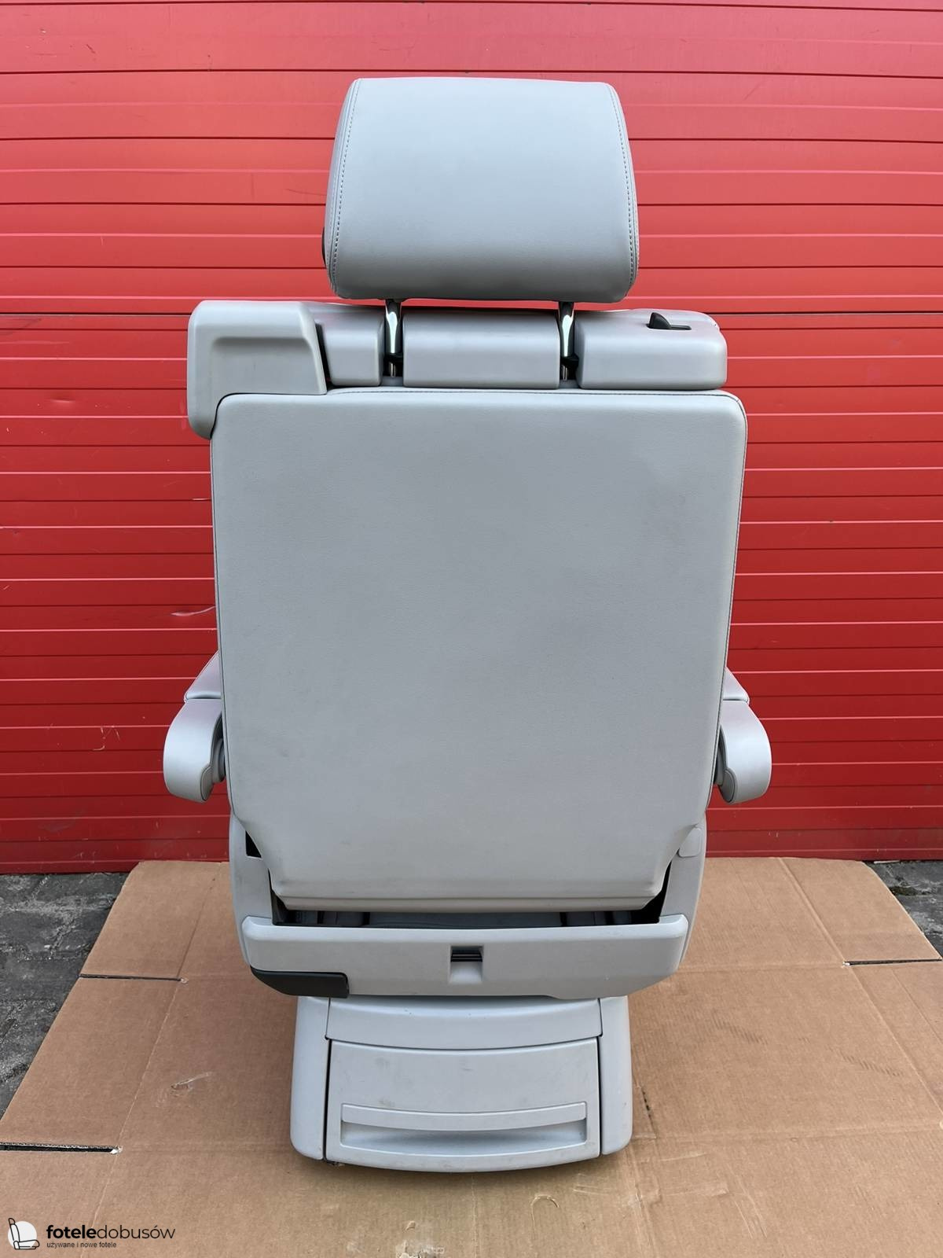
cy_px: 629
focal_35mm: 26
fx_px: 944
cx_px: 472
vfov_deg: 67.3
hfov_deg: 53.1
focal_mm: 5.1
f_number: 1.6
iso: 40
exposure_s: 1/222
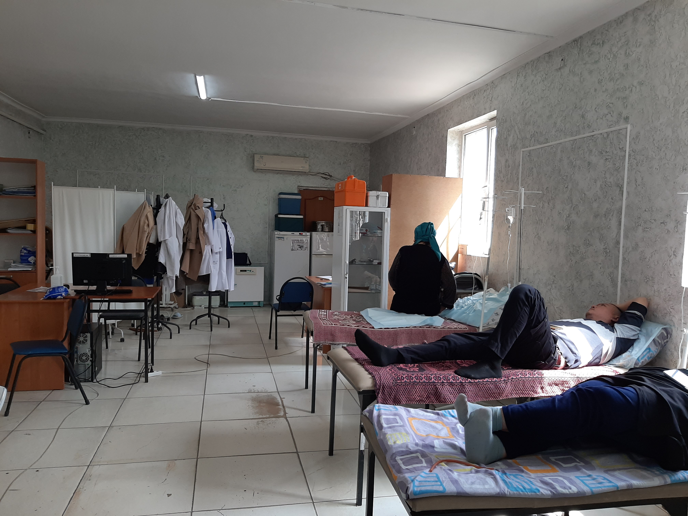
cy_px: 258
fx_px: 517
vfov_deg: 53.1
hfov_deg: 67.3
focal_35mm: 26
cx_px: 344
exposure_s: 1/100
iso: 50
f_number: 1.7
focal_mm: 3.93
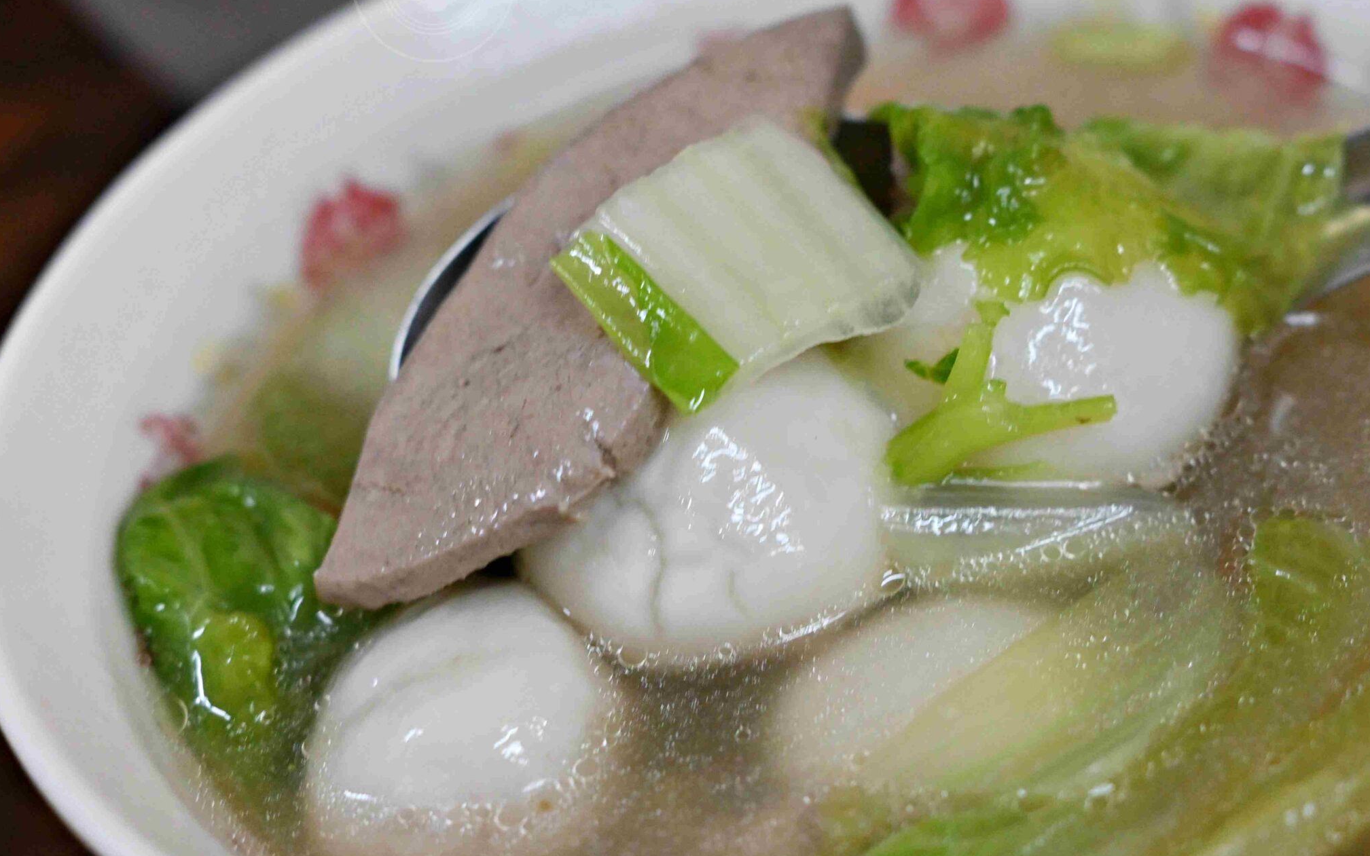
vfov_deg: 13.5
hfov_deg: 21.4
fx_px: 3622
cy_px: 388
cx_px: 780
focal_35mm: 97
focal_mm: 50
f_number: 3.2
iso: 1250
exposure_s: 1/160
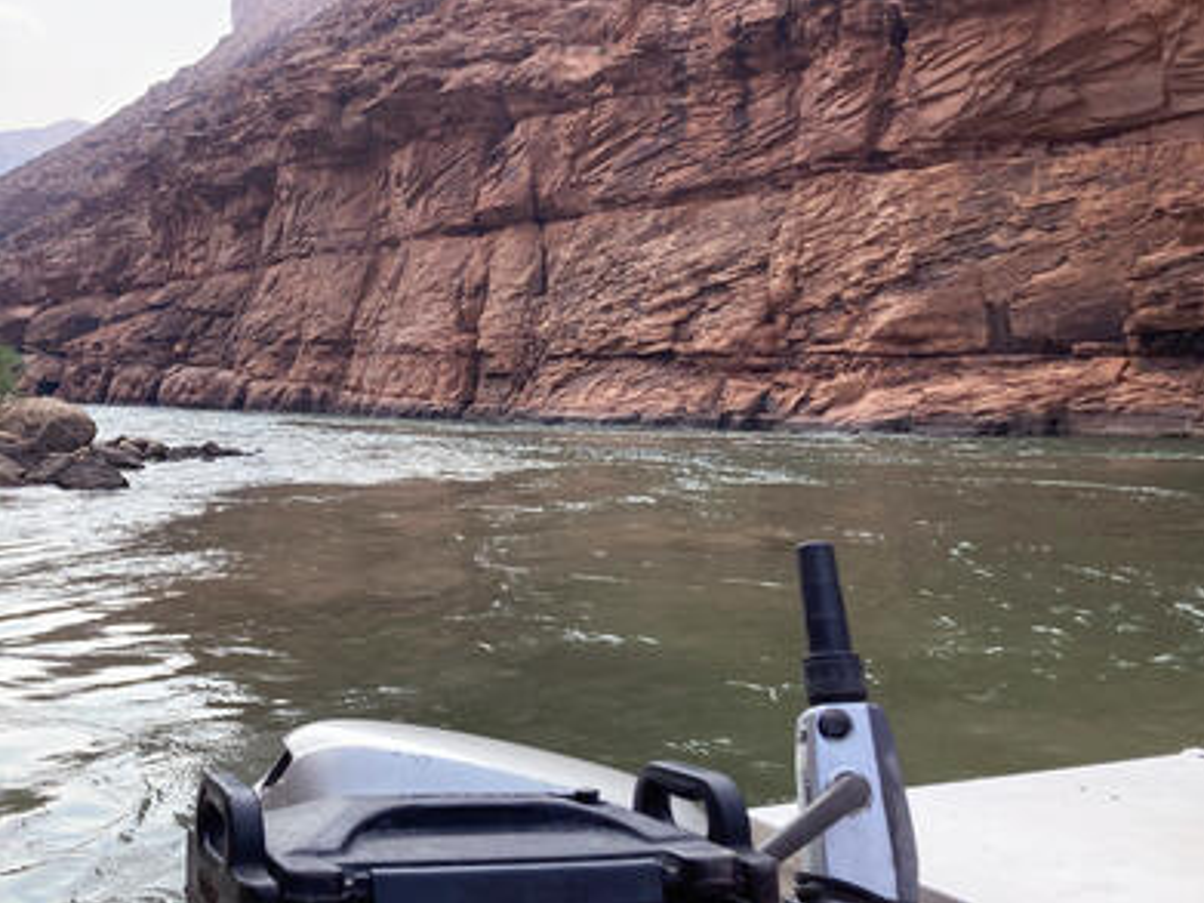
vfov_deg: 33.5
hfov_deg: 42.5
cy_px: 367
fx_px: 1495
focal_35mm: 43
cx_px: 305
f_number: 1.8
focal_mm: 3.99
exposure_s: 1/1548
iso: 20
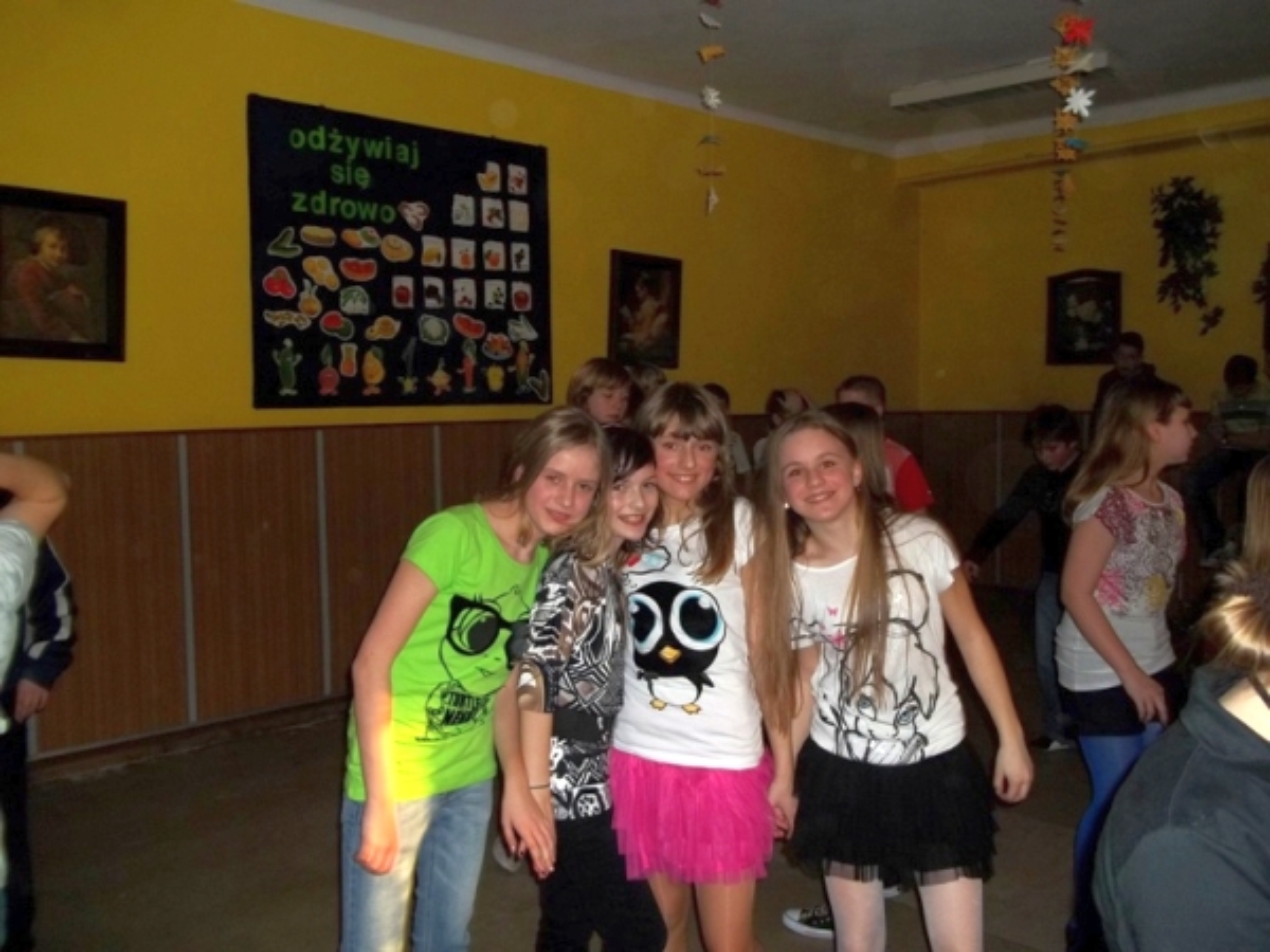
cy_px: 476
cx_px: 635
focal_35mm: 32
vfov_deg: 44.2
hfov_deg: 56.8
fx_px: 1174
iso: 64
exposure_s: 1/30
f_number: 2.9
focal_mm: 5.7
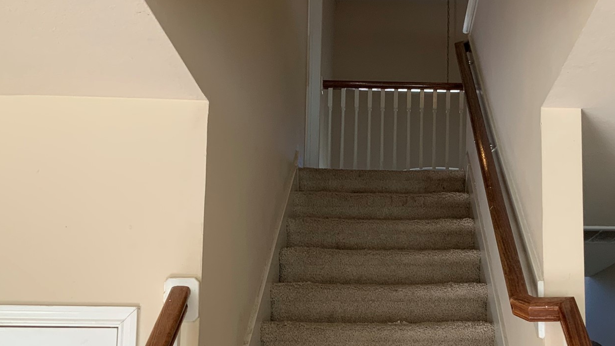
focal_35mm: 52
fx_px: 848
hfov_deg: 39.4
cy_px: 273
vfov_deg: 22.8
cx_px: 409
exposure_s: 1/120
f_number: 1.8
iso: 32
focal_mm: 3
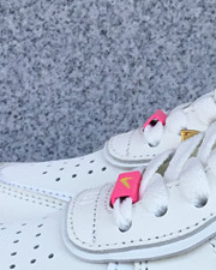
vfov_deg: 15.4
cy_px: 320
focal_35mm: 121
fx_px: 967
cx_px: 268
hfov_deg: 12.4
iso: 25
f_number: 2.4
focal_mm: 3.3
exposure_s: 1/554
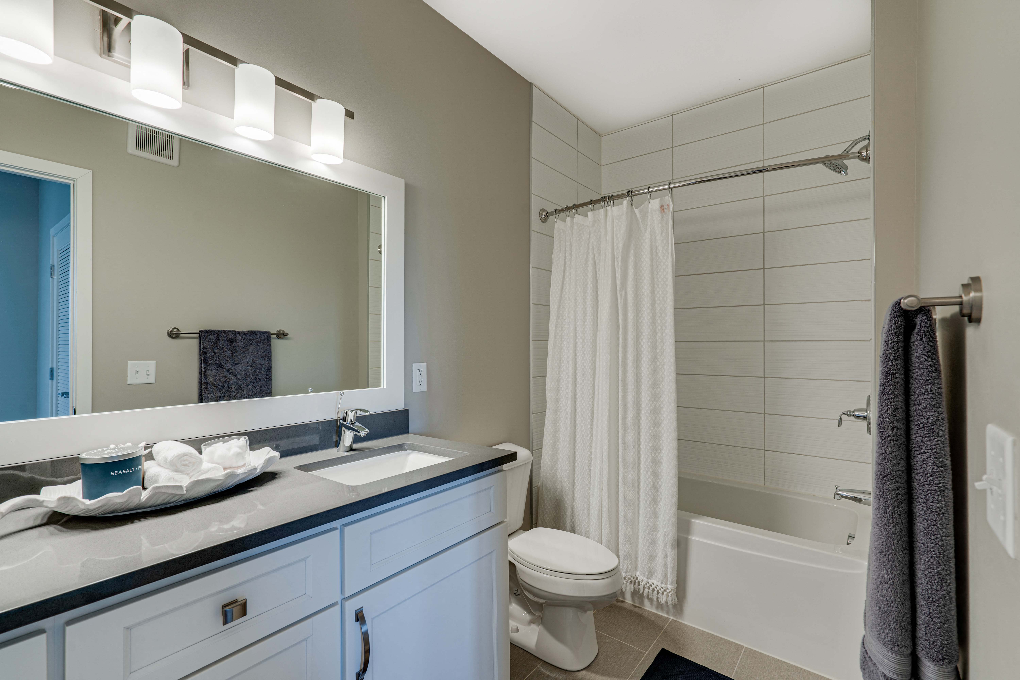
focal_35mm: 16
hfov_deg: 96.7
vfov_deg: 73.7
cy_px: 340
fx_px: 453
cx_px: 510
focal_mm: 16
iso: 100
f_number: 8
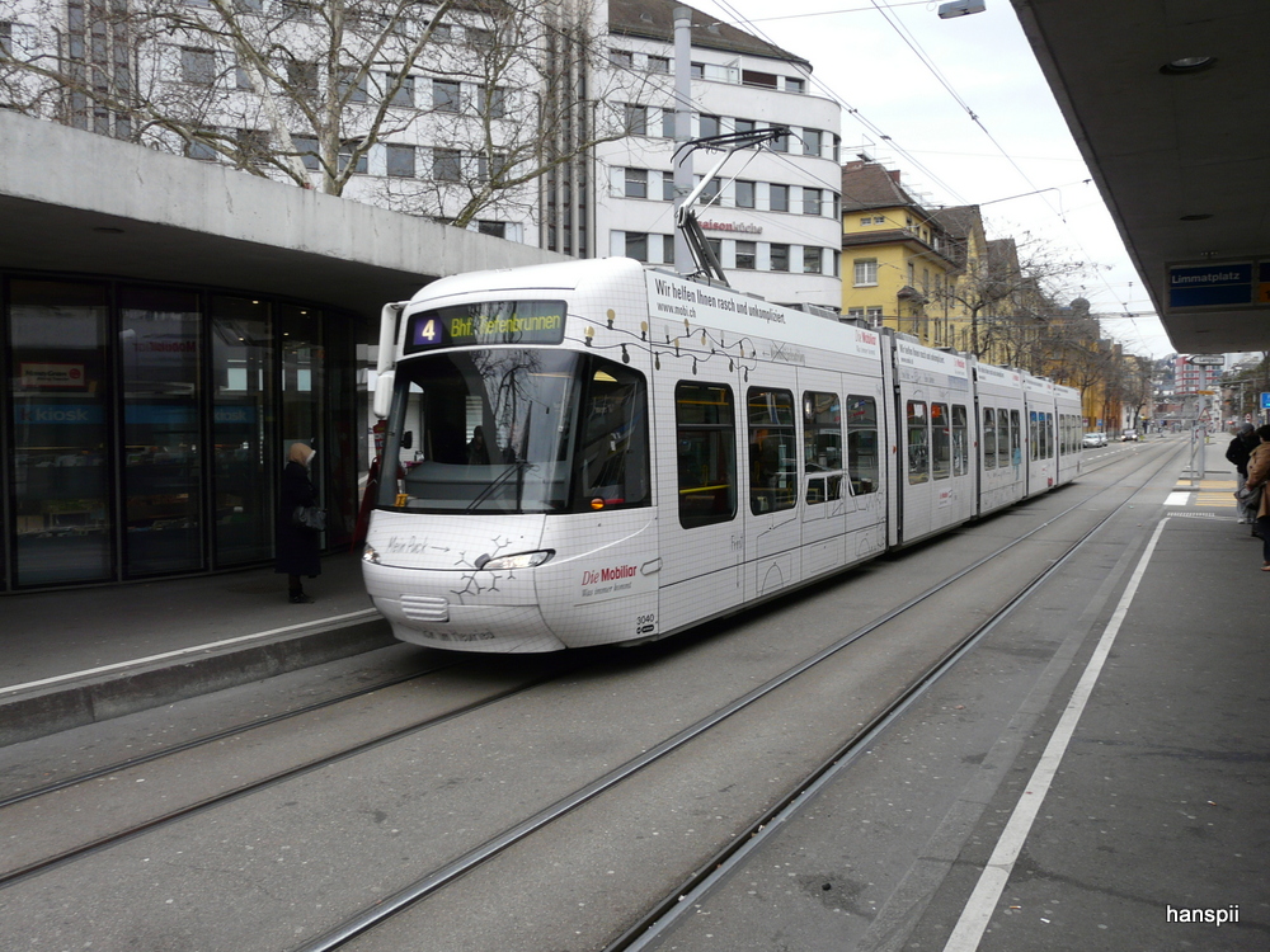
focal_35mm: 28
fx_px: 1027
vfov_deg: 49.7
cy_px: 476
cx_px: 635
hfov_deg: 63.4
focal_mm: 4.6
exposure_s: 1/100
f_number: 3.2
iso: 100
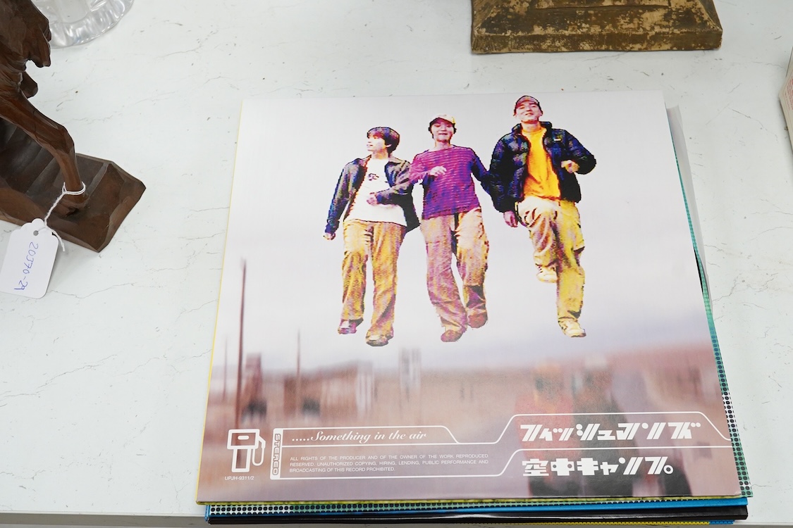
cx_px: 396
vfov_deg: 29.9
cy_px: 264
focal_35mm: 45
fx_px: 991
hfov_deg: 43.6
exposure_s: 1/200
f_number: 11
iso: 2500
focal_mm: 30
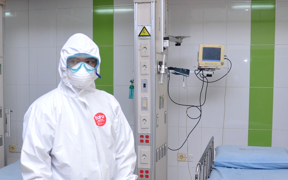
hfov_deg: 38.3
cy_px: 111
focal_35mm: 52
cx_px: 91
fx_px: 408
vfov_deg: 24.8
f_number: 3.5
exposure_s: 1/80
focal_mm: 18
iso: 320
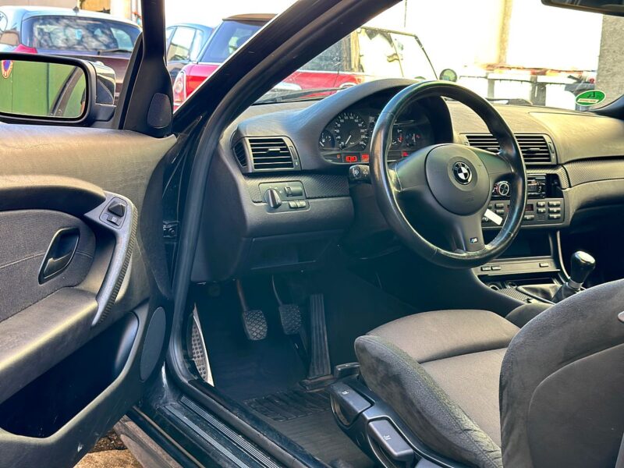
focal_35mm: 48
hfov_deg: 39.7
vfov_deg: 30.3
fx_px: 865
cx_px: 312
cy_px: 234
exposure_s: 1/116
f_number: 1.78
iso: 80
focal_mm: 6.86
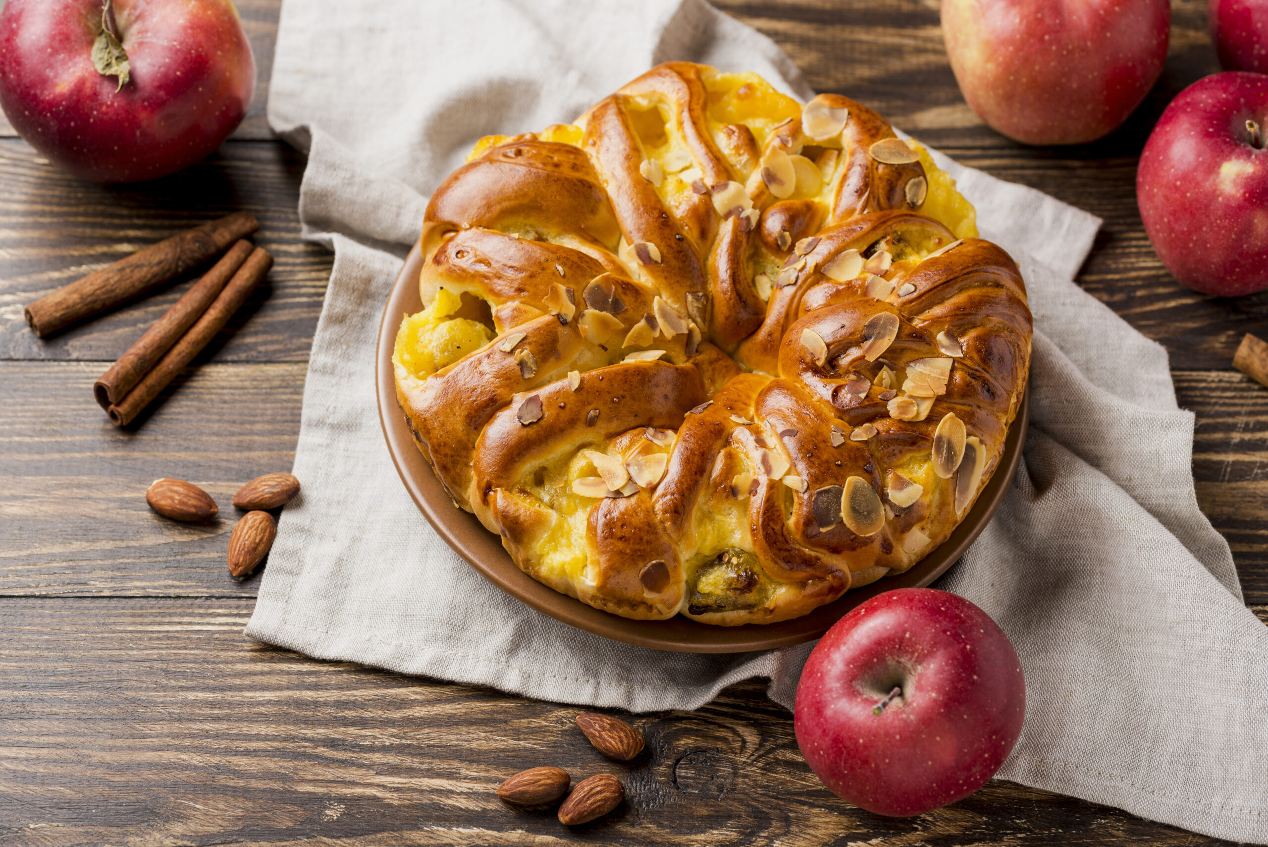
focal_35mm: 105
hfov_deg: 19.4
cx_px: 634
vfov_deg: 13.1
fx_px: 3700
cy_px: 424
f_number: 9
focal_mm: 105
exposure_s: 1/125
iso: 100
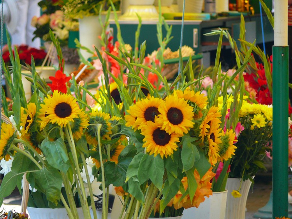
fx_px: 3078
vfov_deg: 4.1
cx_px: 146
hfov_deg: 5.4
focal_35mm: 365
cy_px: 110
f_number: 3.6
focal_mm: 77.2
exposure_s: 1/125
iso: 200
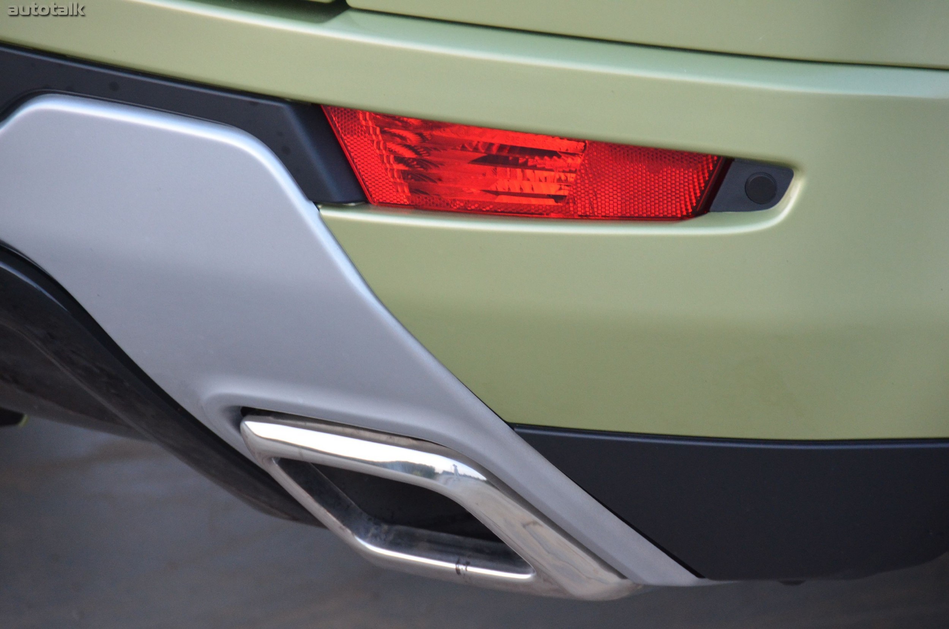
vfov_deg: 4.6
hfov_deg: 6.9
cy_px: 314
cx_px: 474
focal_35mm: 300
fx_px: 7892
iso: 1600
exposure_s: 1/100
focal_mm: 200
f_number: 5.6
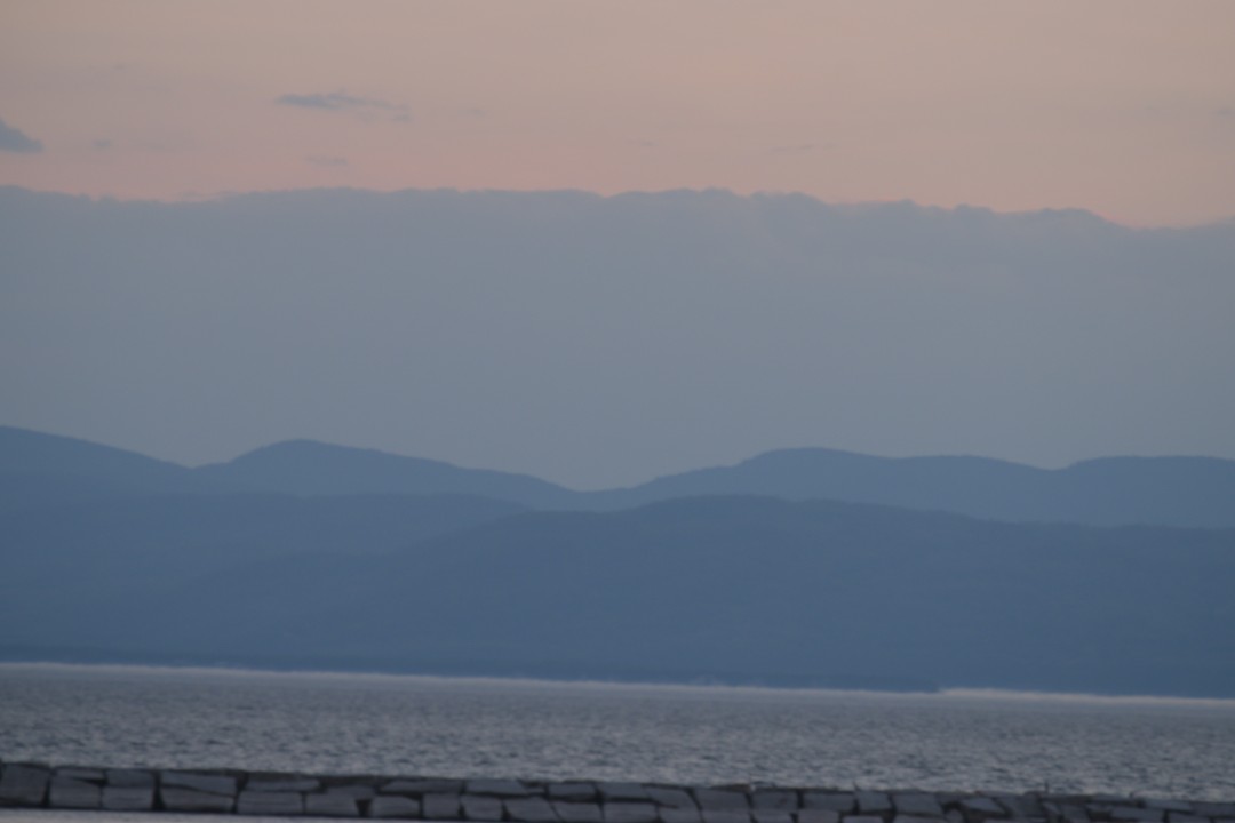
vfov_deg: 4.6
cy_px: 412
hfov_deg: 6.9
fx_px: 10291
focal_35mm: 300
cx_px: 618
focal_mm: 200
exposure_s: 1/40
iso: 200
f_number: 7.1
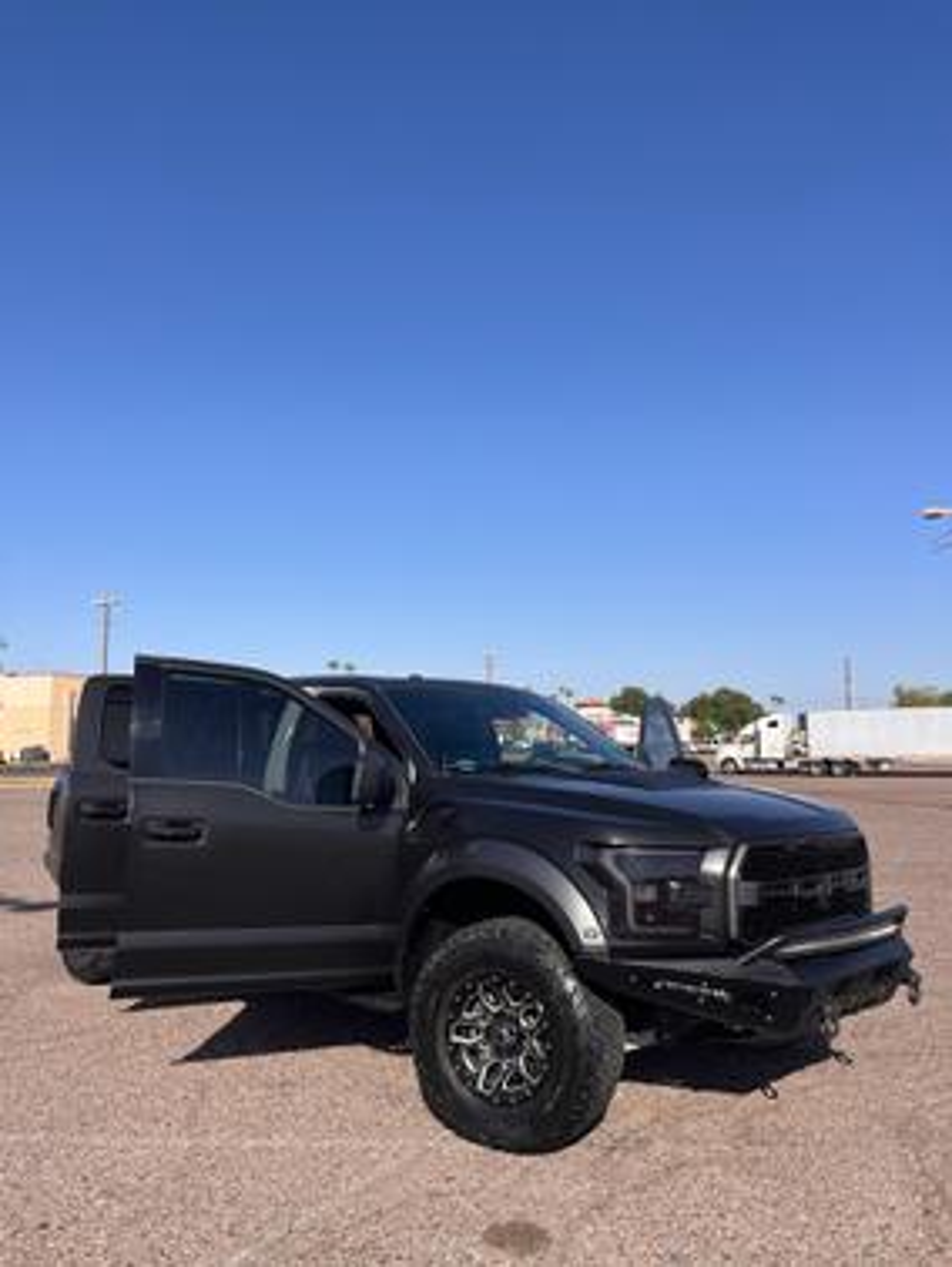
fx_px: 952
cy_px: 634
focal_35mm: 26
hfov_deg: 53.1
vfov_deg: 67.3
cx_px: 476
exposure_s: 1/3623
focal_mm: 5.1
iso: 50
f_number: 1.6
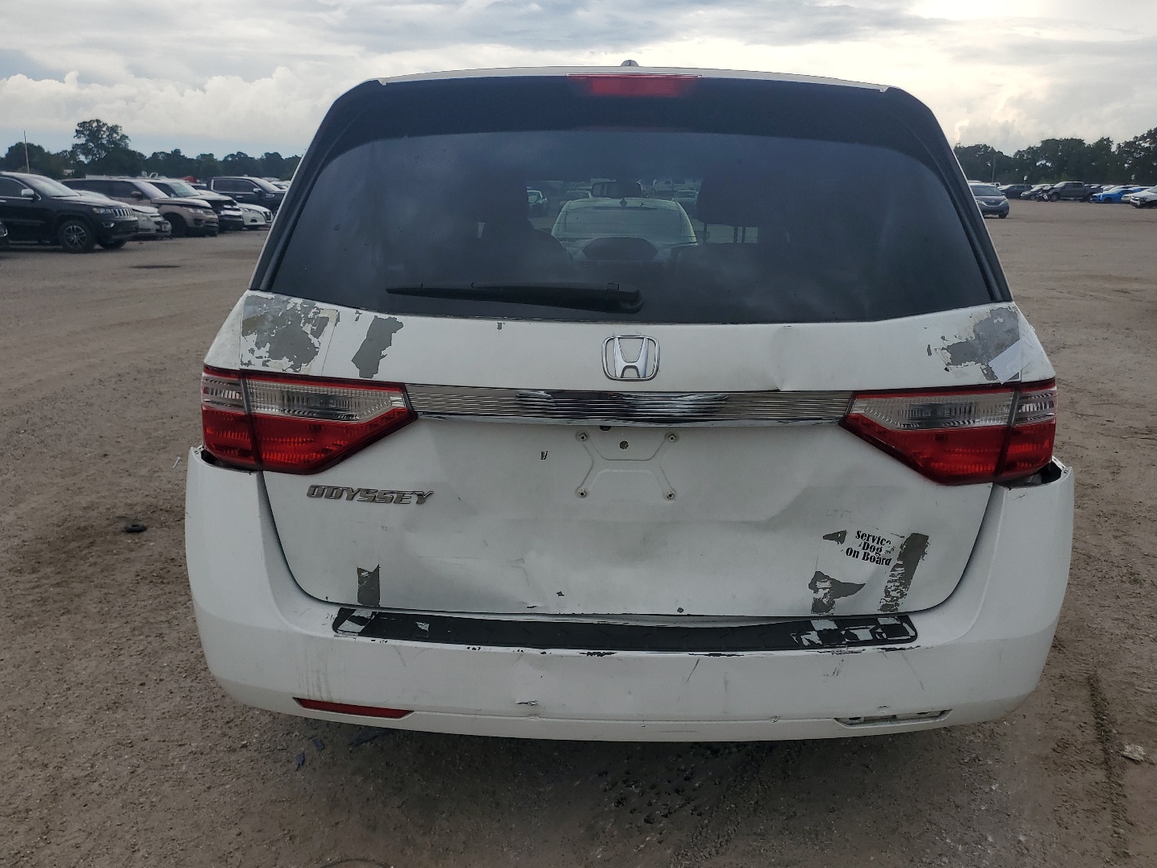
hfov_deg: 61.5
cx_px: 629
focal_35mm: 29
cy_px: 410
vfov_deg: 48.2
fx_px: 969
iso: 50
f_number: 1.5
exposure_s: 1/1429
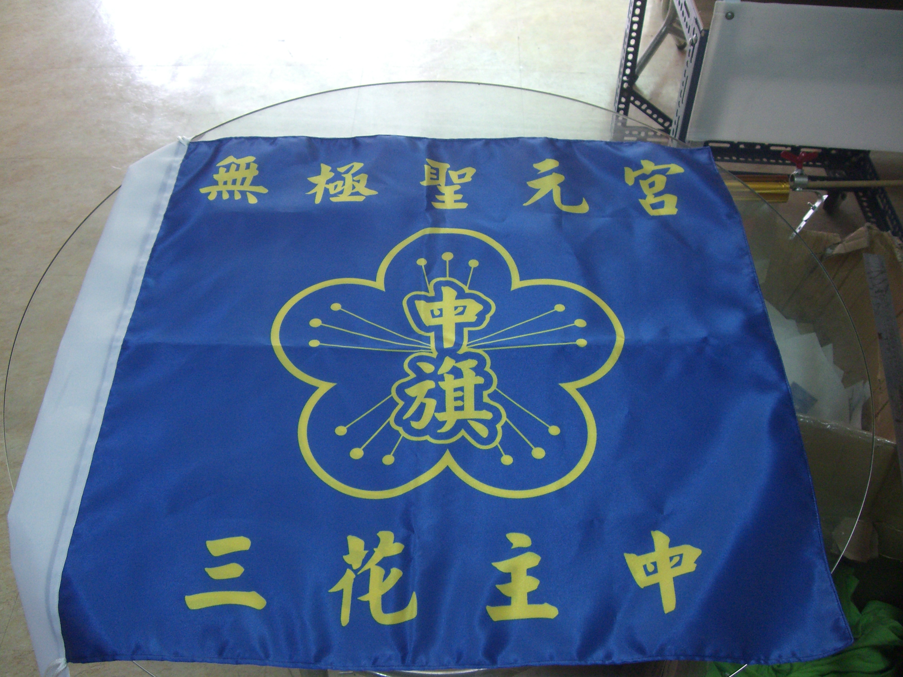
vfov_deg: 37.7
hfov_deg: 49.0
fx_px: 991
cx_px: 452
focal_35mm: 38
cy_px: 338
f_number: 2.7
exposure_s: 1/80
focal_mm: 6.2
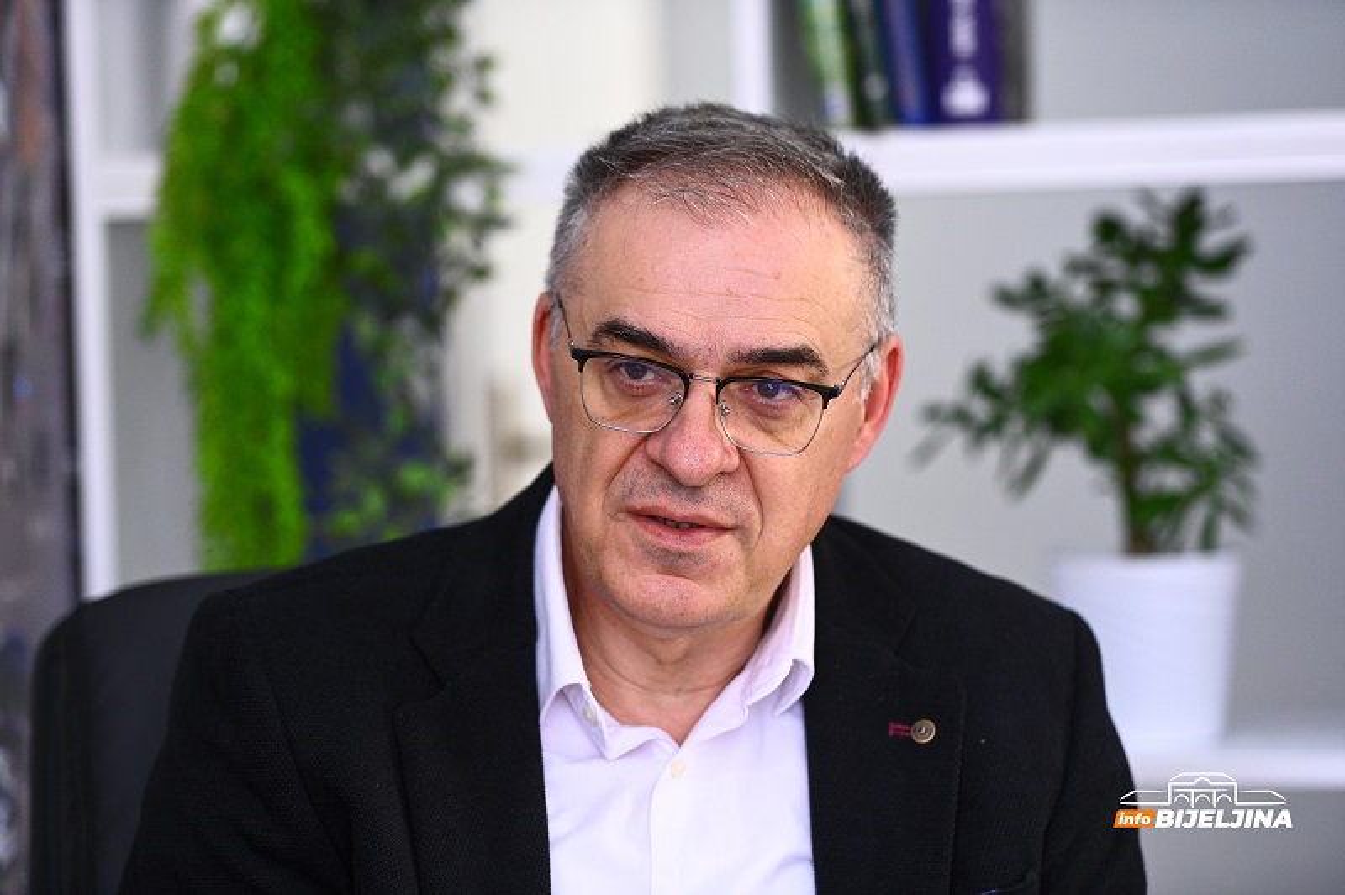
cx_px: 672
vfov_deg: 9.8
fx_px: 5226
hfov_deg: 14.7
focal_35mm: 140
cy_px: 448
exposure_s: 1/800
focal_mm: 140
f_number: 2.8
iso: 1600
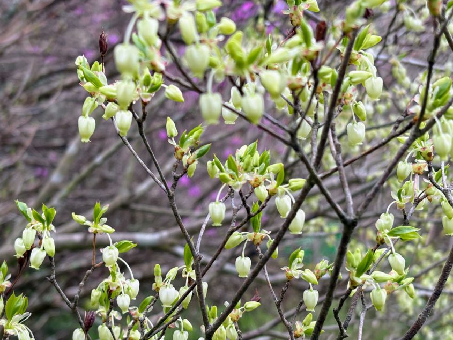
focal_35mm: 63
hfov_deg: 30.7
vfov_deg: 23.3
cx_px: 231
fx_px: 825
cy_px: 199
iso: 32
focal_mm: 5.96
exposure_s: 1/388
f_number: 1.6
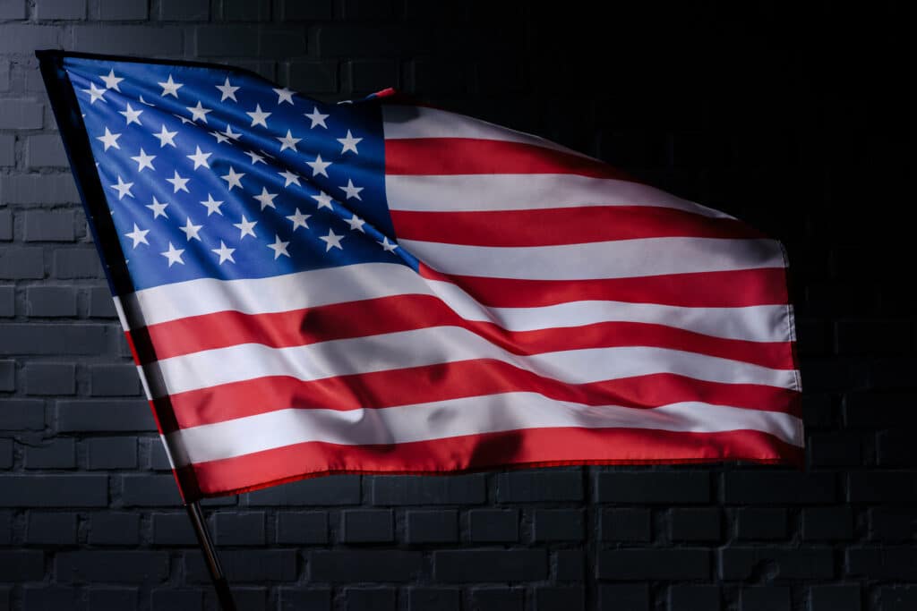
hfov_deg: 23.9
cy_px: 306
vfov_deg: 16.1
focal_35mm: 85
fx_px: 2165
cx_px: 458
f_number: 5.6
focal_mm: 85
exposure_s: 1/5000
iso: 500
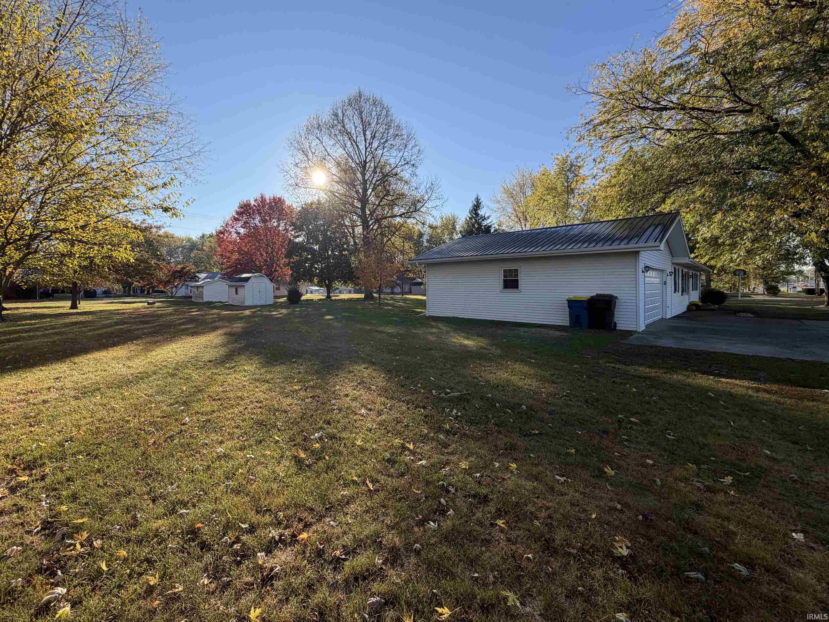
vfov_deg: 81.6
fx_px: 359
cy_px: 289
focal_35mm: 15
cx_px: 385
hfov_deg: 98.0
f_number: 2.2
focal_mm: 2.22
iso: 40
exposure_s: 1/742
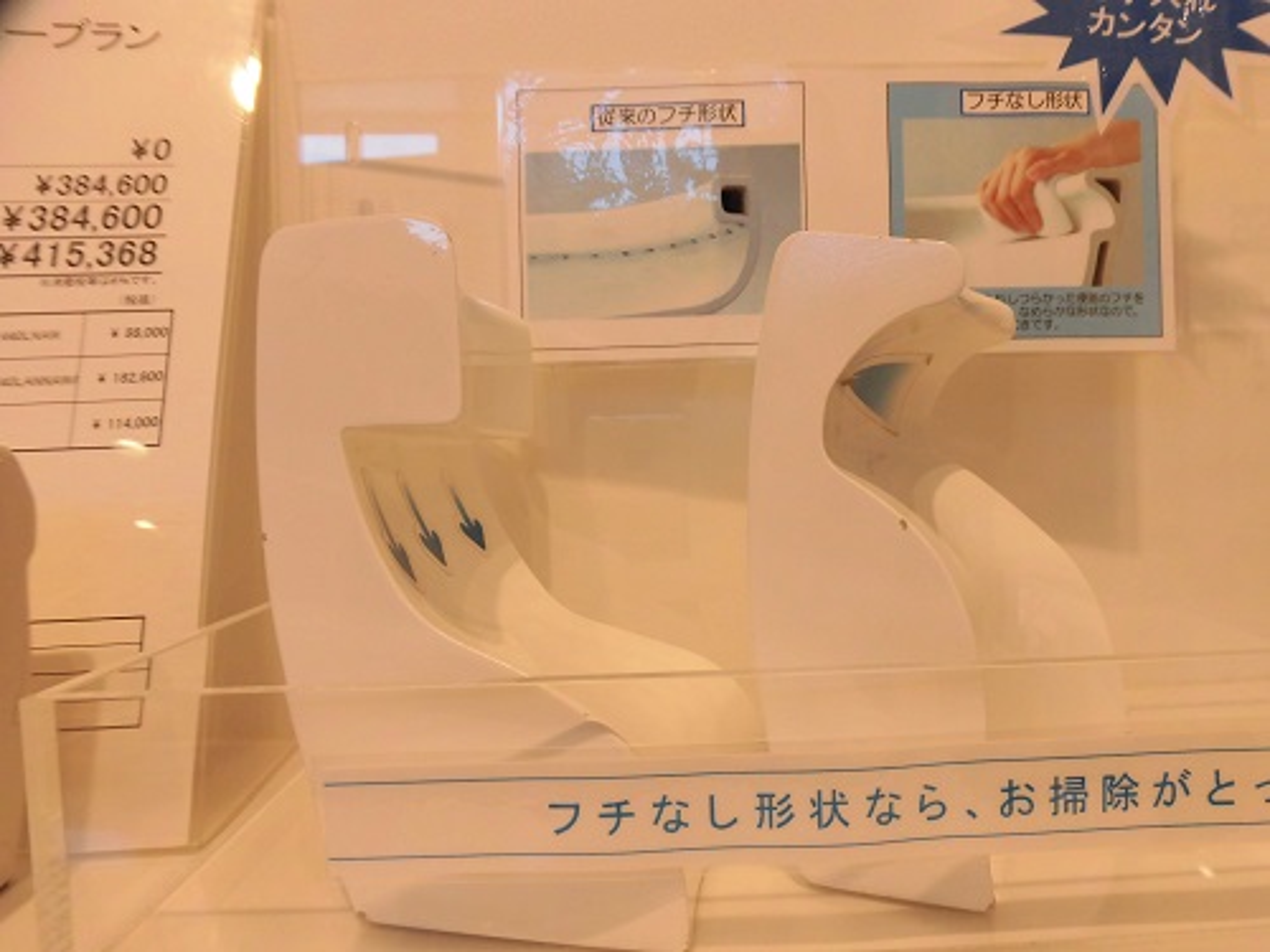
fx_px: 881
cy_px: 476
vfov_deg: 56.8
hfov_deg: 71.6
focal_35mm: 24
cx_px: 635
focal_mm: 4.3
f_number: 3.1
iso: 100
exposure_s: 1/100
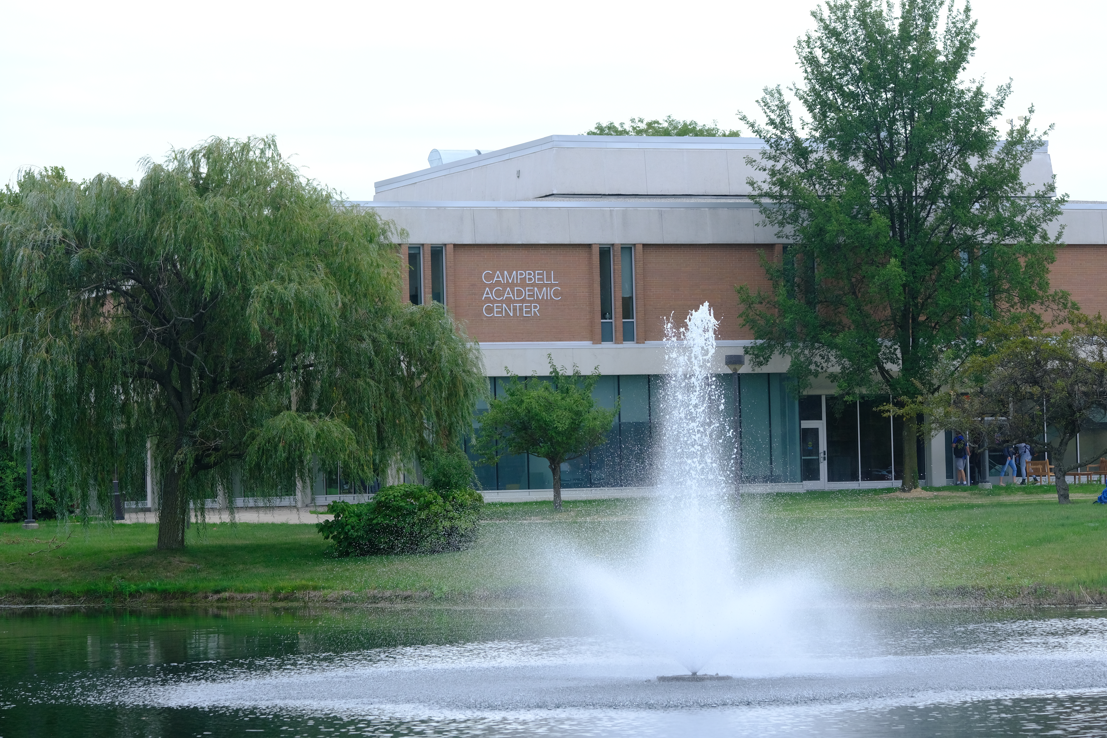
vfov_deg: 11.7
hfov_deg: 17.5
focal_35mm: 117
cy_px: 369
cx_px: 554
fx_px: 3597
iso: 500
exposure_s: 1/500
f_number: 5.6
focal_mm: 77.9
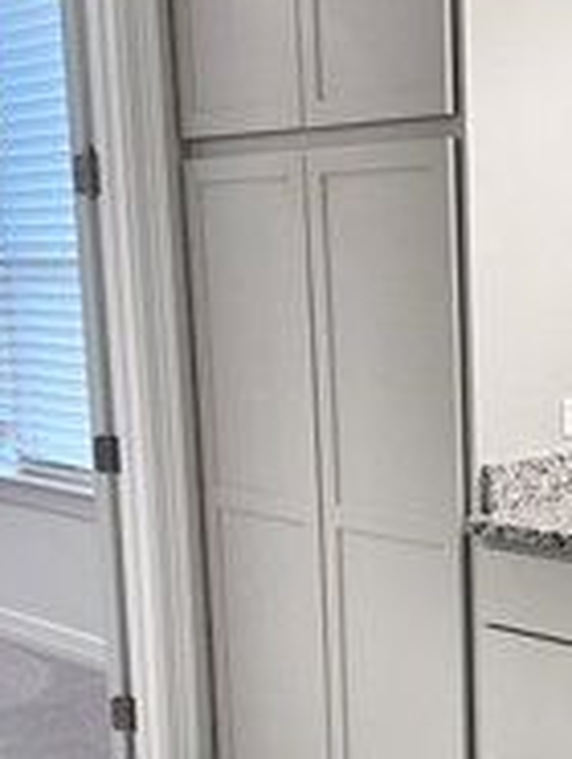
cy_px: 530
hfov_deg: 21.3
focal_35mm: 67
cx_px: 556
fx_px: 1473
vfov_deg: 28.7
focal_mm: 5.7
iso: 50
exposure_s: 1/120
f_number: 1.5
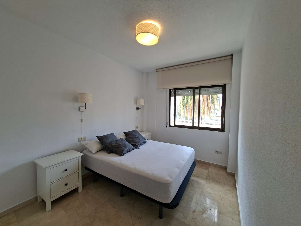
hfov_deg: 106.2
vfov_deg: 89.9
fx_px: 113
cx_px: 150
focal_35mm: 13
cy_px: 113
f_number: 2.2
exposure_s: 1/60
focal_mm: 1.74
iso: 40
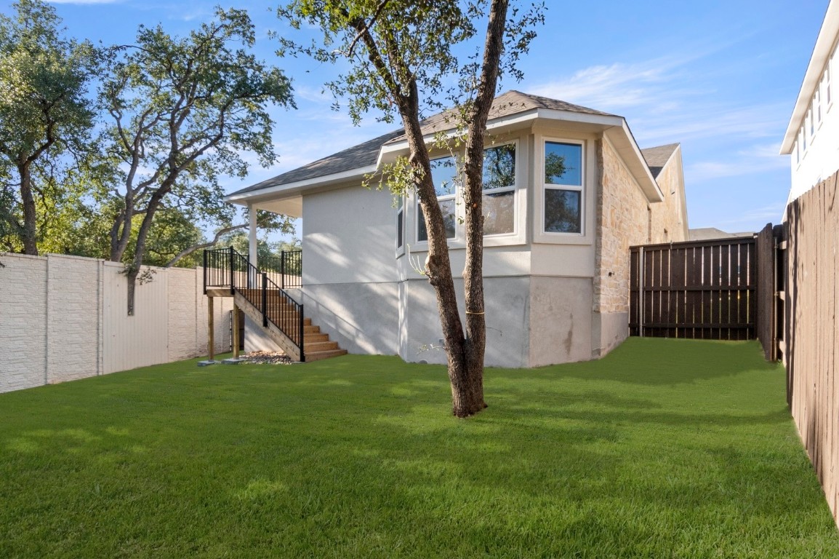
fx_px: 838
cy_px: 280
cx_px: 420
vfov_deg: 36.8
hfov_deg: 53.2
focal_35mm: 36
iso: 400
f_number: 8
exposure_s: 1/400
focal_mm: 24
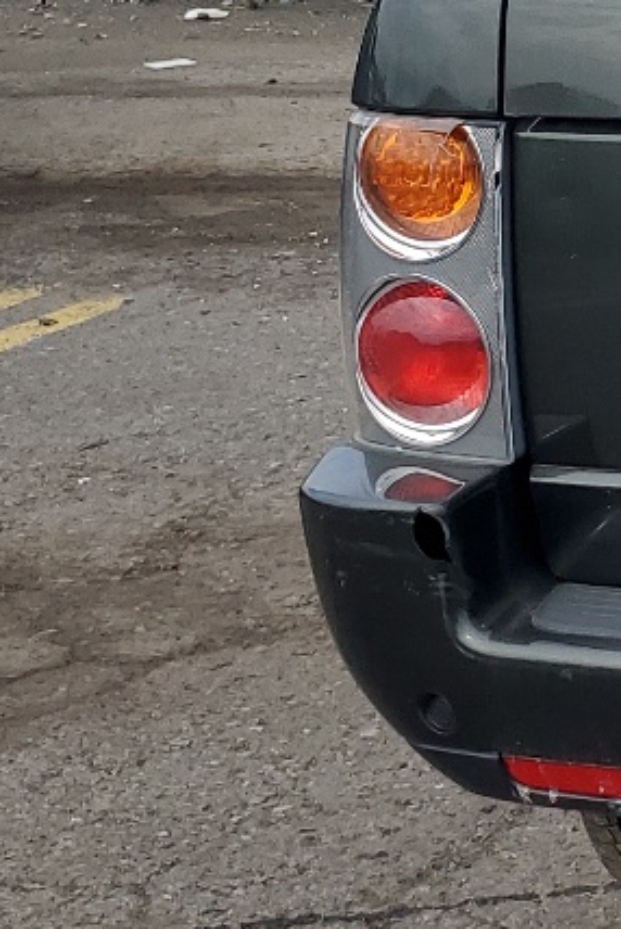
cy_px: 137
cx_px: 1411
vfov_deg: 19.9
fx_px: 2609
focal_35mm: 101
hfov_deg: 11.6
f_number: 1.5
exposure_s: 1/2000
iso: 50
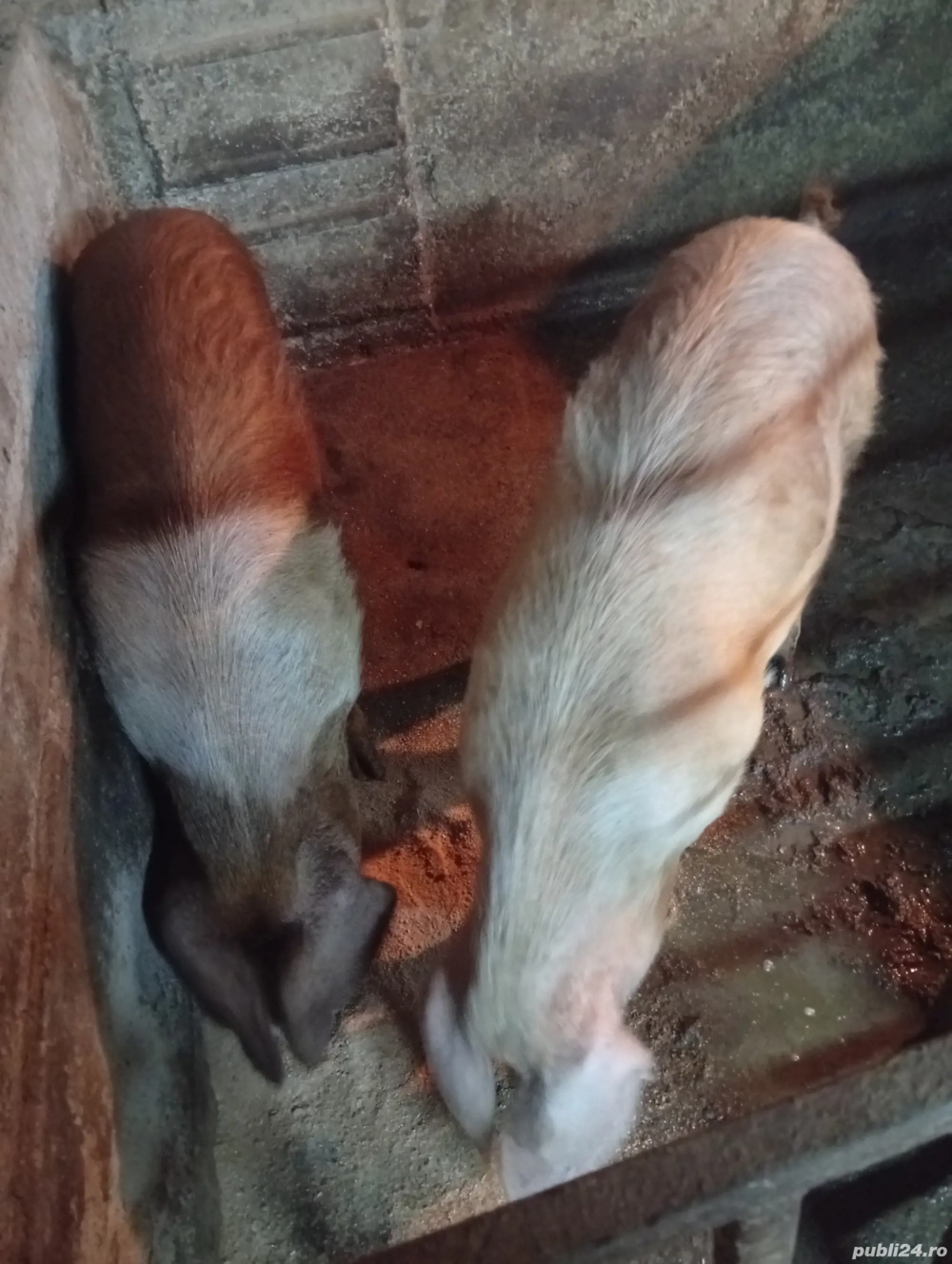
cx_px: 476
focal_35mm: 27
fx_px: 988
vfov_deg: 65.2
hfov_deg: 51.5
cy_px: 632
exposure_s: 1/14.3
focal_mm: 3.84
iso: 3771
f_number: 1.8
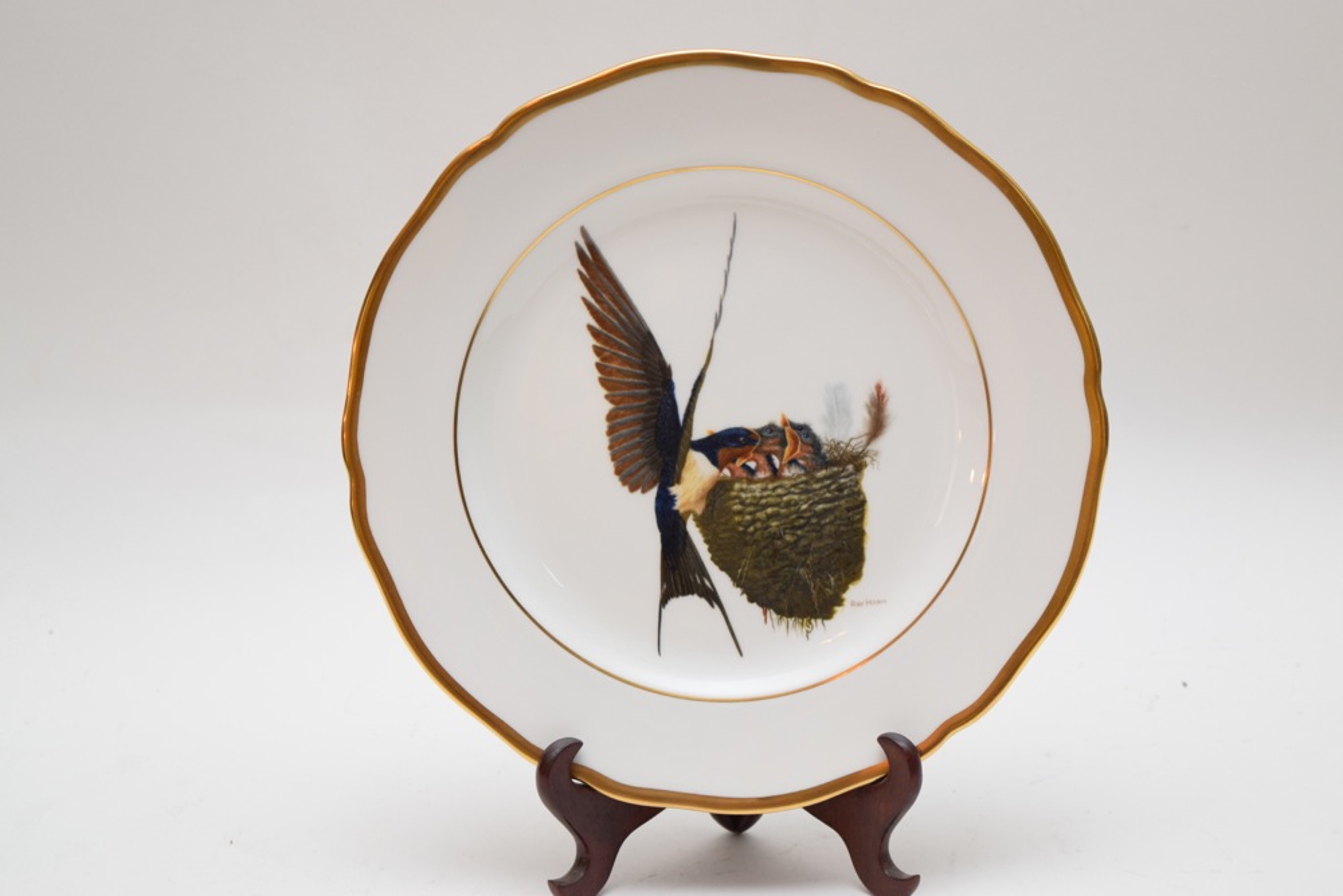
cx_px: 672
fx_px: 3078
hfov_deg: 24.6
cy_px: 448
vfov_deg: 16.6
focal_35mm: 82
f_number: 5.6
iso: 900
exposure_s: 1/60
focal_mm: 55
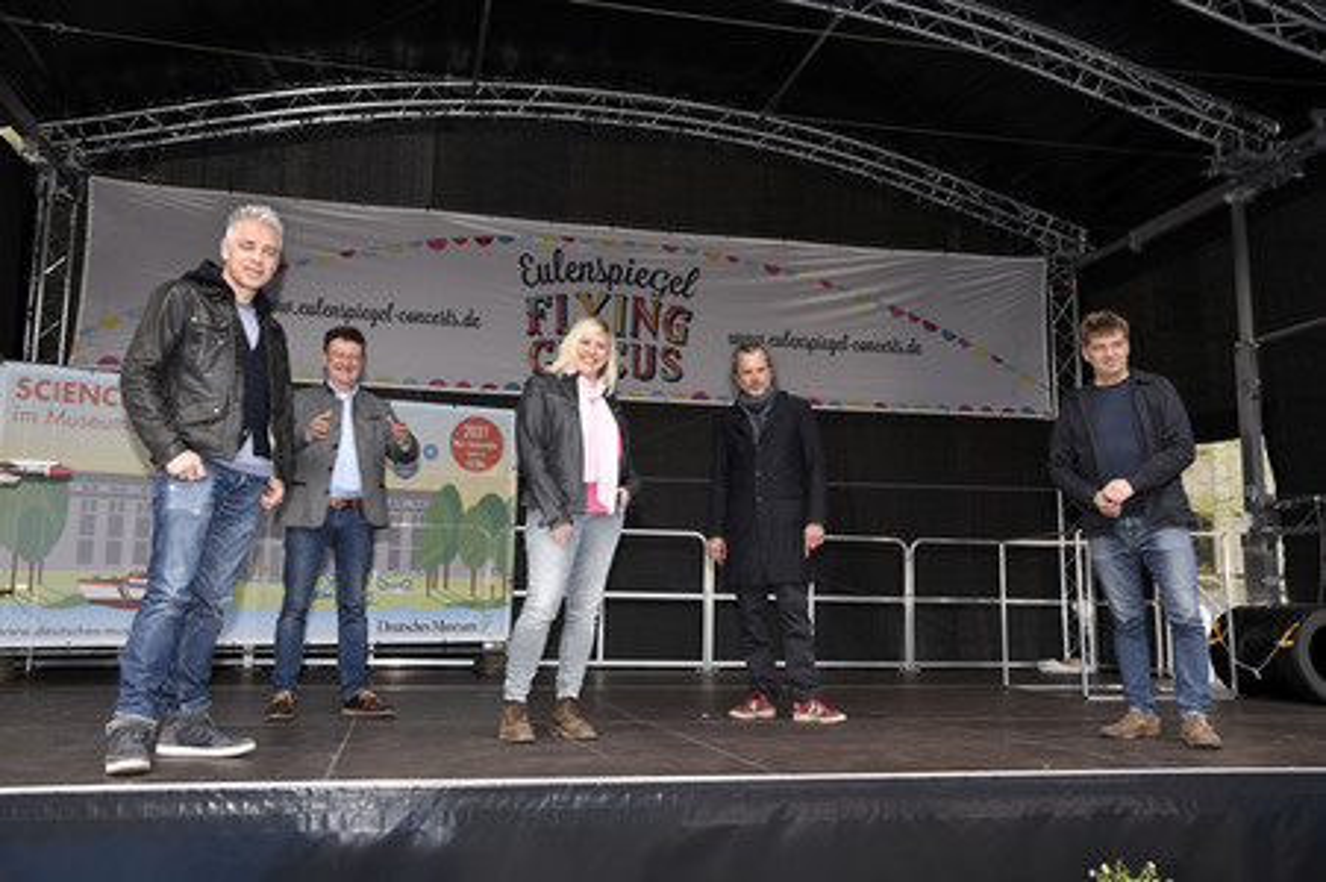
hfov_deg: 60.3
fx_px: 1141
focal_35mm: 31
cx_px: 663
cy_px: 441
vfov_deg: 42.3
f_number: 6.3
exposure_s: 1/160
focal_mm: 31
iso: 200
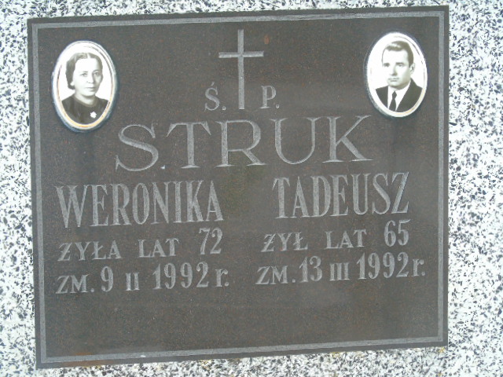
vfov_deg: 9.2
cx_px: 252
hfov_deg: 12.2
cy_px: 188
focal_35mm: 162
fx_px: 2354
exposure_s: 1/125
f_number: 4.9
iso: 250
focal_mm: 29
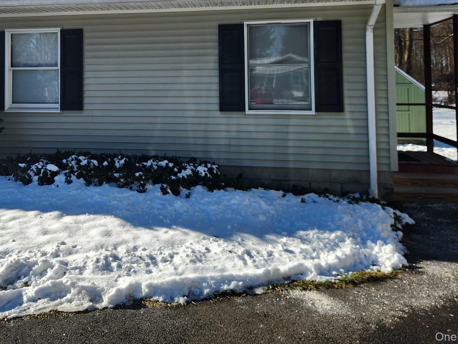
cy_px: 69
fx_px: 490
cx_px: 140
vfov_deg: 37.3
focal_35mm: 37
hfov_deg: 49.0
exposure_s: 1/1610
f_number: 1.8
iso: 20
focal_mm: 5.4
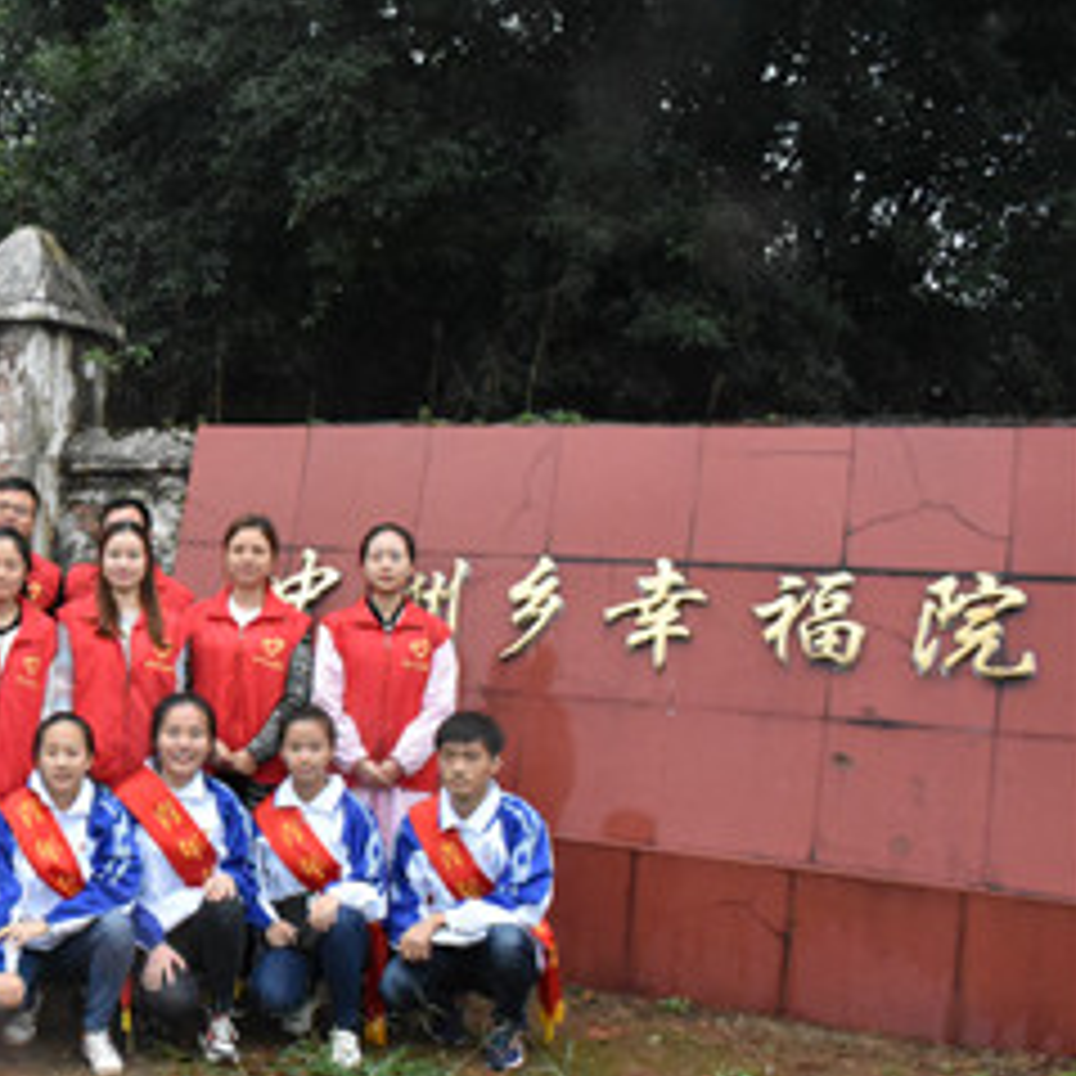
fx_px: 1688
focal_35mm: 48
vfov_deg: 35.3
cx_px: -45
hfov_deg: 32.1
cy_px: 565
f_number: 11
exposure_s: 1/500
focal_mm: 18
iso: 6400
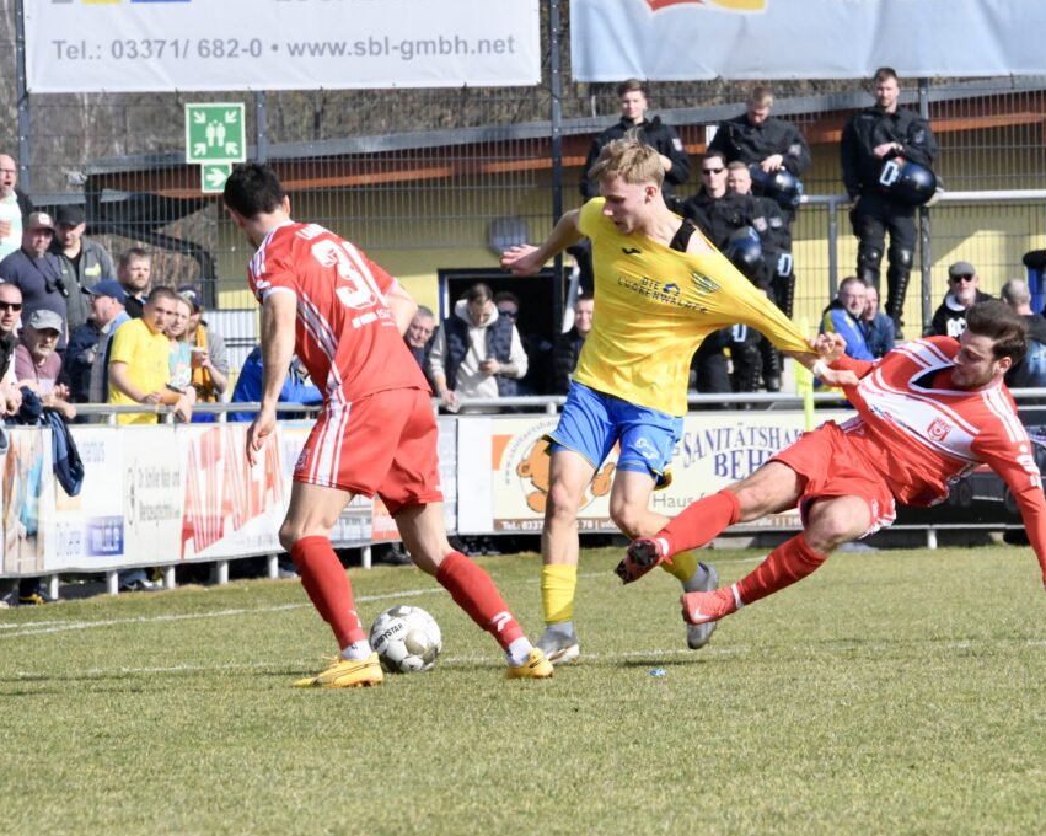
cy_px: 419
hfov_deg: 4.3
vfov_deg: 3.4
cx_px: 578
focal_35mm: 452
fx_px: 13986
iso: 8000
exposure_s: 1/1600
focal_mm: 400
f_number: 22
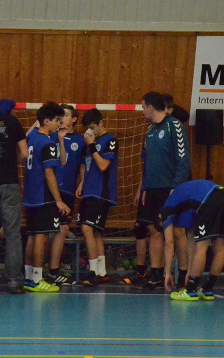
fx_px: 2430
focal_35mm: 249
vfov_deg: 8.4
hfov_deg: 5.3
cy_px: 174
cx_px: 59
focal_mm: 85
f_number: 5.6
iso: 6400
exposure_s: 1/800
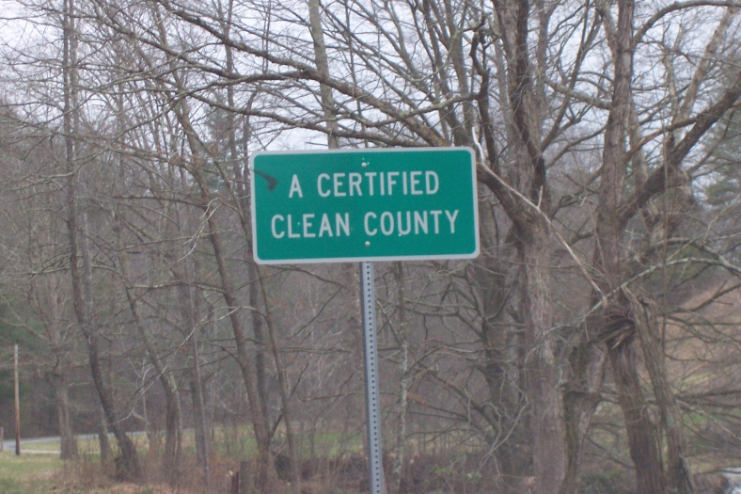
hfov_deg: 17.6
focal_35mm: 116
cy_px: 221
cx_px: 371
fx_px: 2387
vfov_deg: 11.8
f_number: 4.8
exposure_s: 1/60
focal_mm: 16.8
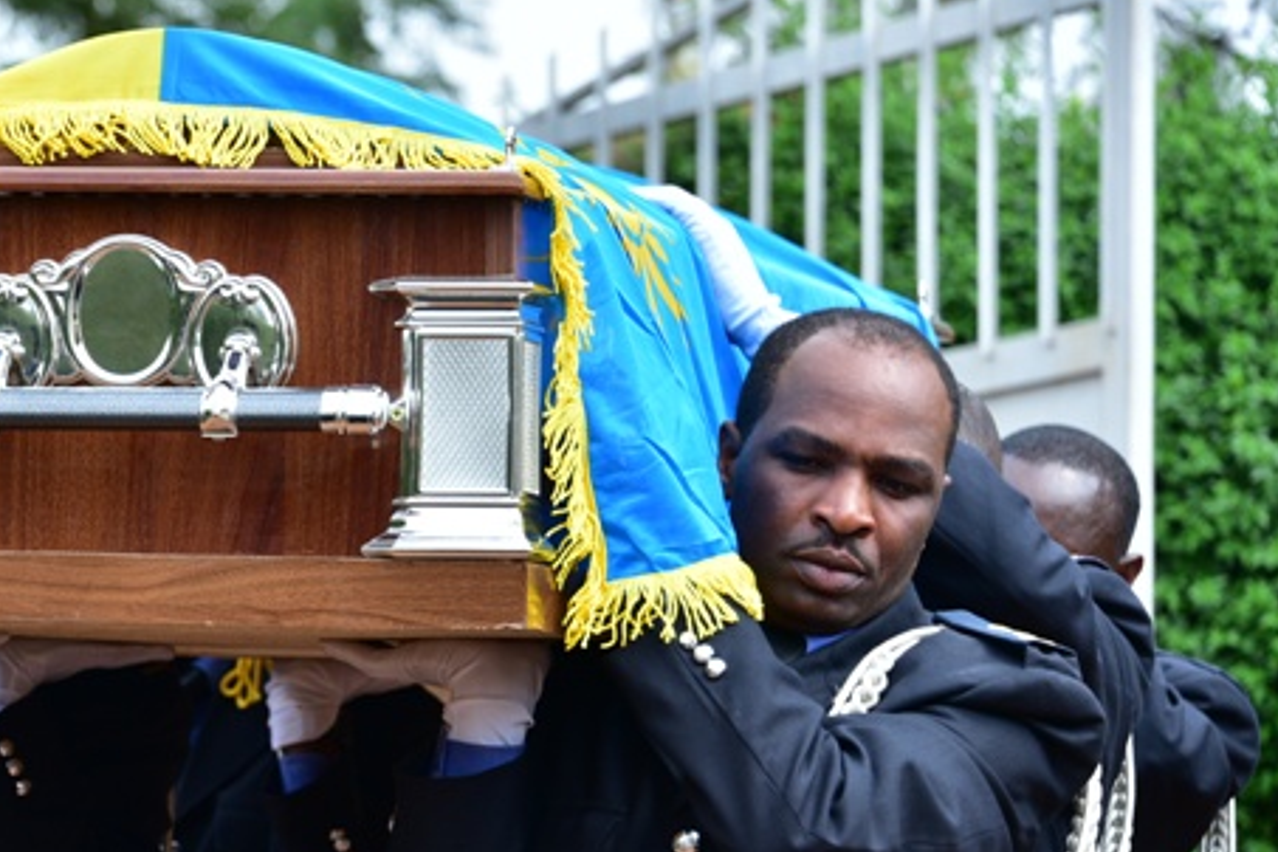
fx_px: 8129
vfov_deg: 6.0
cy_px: 640
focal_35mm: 229
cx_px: 302
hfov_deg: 9.0
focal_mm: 135
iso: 200
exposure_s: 1/250
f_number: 6.3
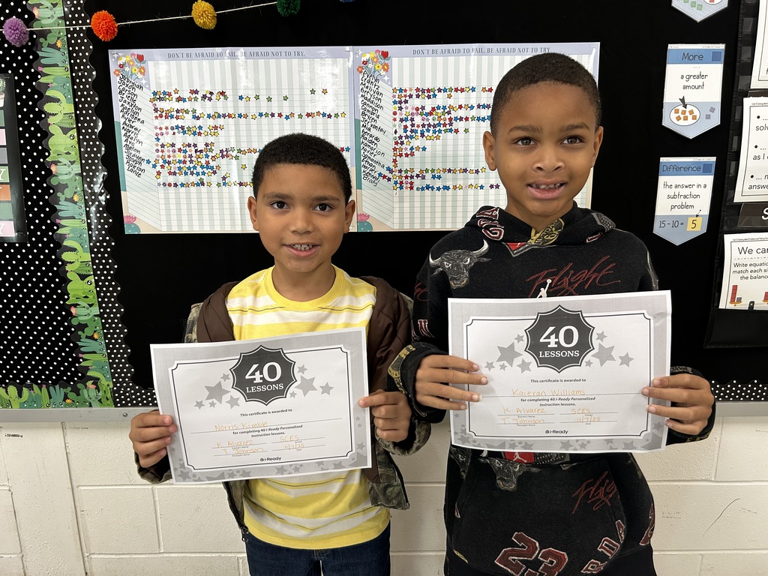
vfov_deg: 53.1
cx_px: 384
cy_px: 288
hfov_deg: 67.3
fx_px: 577
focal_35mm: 26
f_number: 1.5
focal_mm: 5.7
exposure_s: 1/90
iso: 125
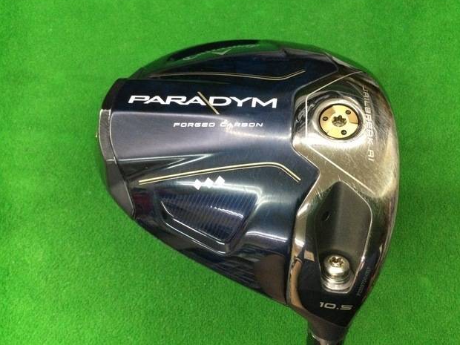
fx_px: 425
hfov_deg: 56.8
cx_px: 237
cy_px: 168
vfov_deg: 44.2
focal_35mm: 32
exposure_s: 1/30
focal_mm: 3.3
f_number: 2.4
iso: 200
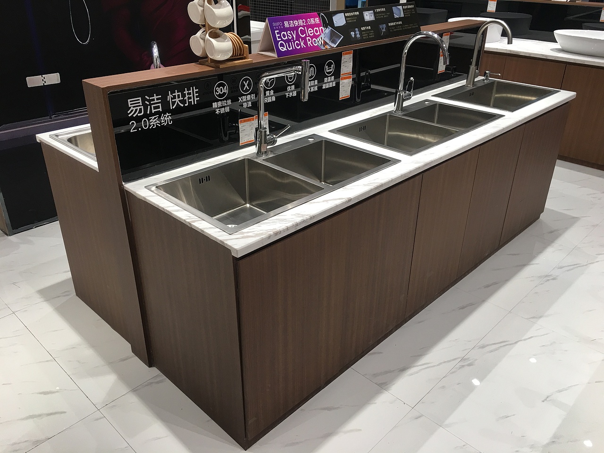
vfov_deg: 48.2
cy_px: 226
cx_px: 302
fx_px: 506
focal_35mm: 29
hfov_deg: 61.7
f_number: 2.2
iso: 25
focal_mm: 4.15
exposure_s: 1/33
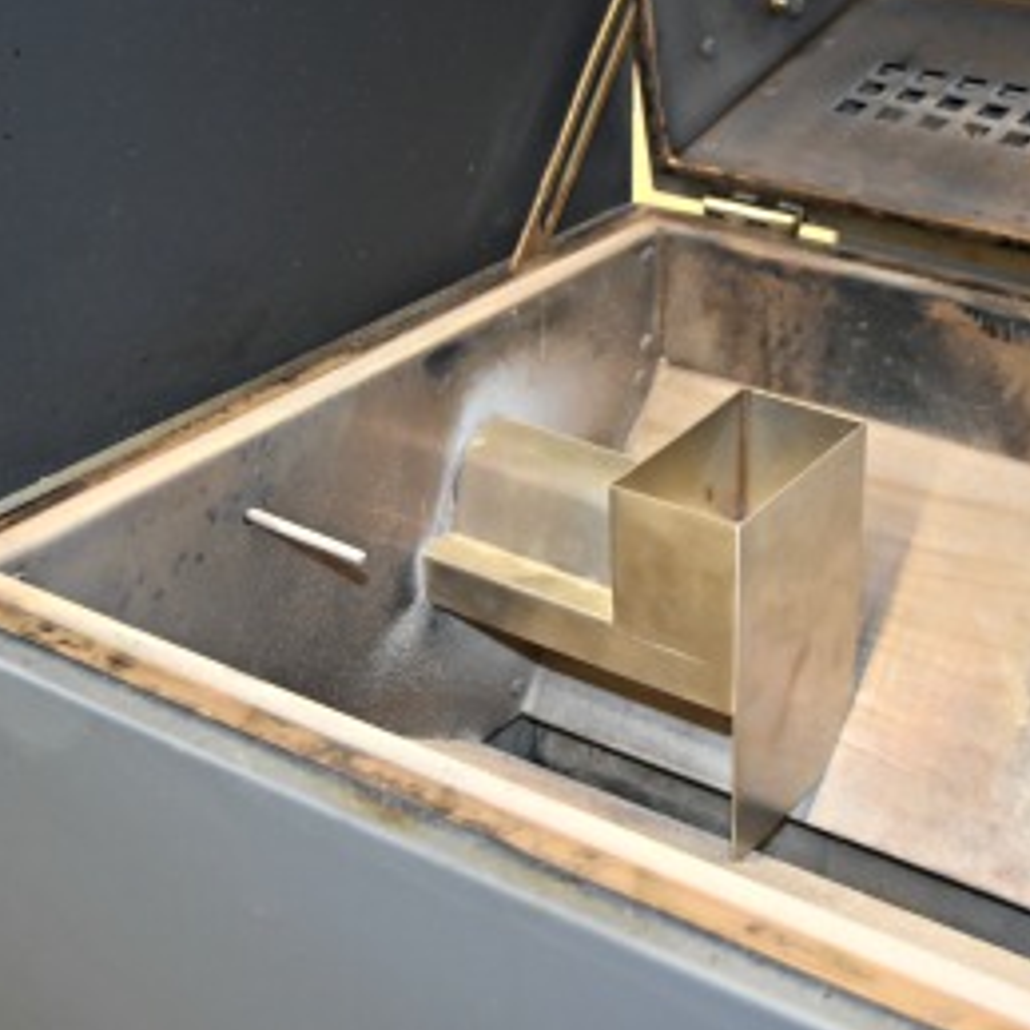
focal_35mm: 63
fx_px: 2121
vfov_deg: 27.3
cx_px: 624
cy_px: 511
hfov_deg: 27.2
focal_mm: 32
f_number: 4.5
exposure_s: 1/60
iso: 1100
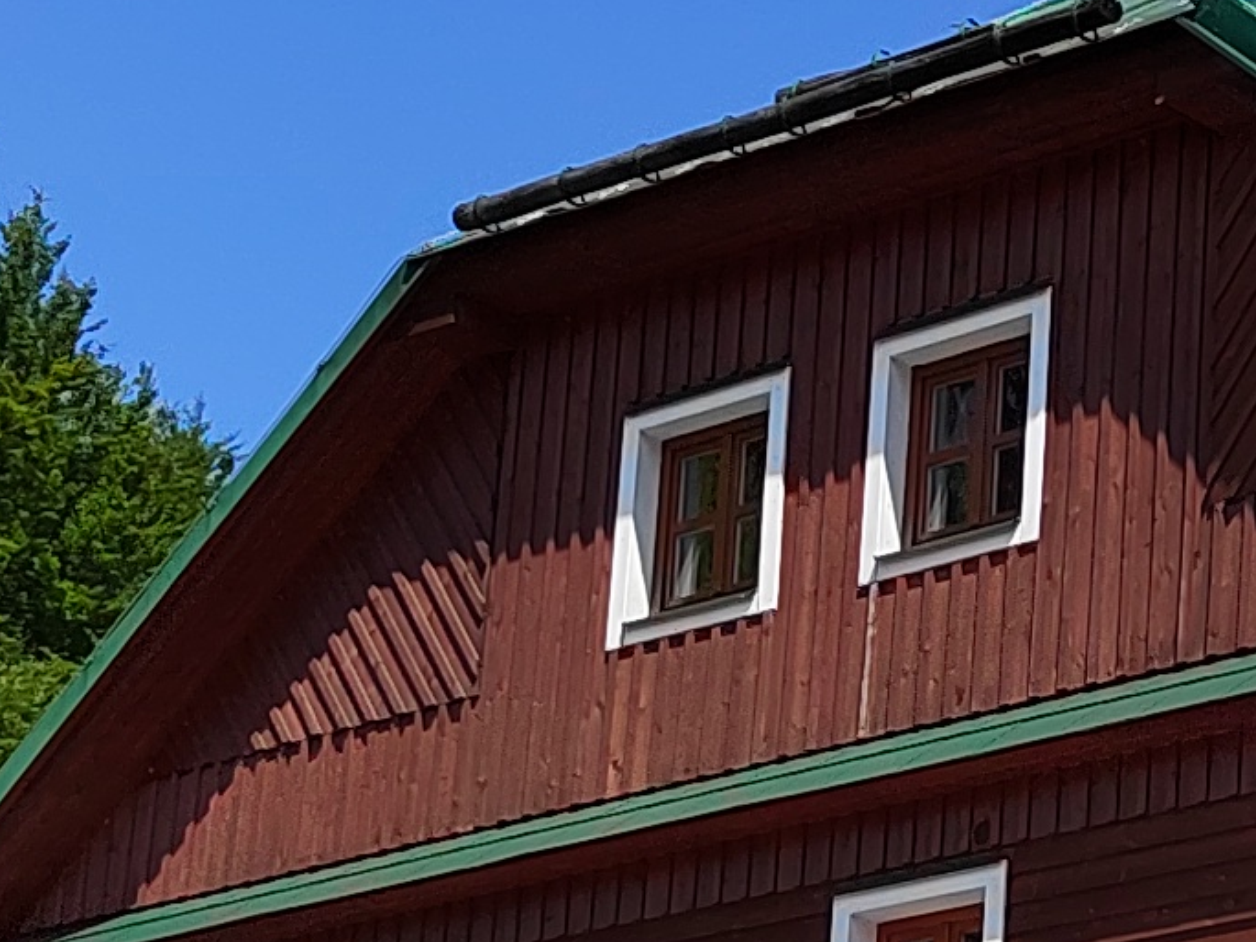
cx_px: 1560
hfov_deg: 14.5
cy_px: 1100
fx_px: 4754
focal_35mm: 131
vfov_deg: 11.1
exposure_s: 1/2000
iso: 253
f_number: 1.9
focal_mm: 5.52
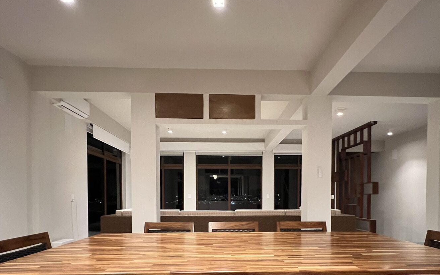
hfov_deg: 84.9
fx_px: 240
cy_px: 204
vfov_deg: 56.9
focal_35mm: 20
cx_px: 236
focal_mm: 1.57
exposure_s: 1/40
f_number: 1.8
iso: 800
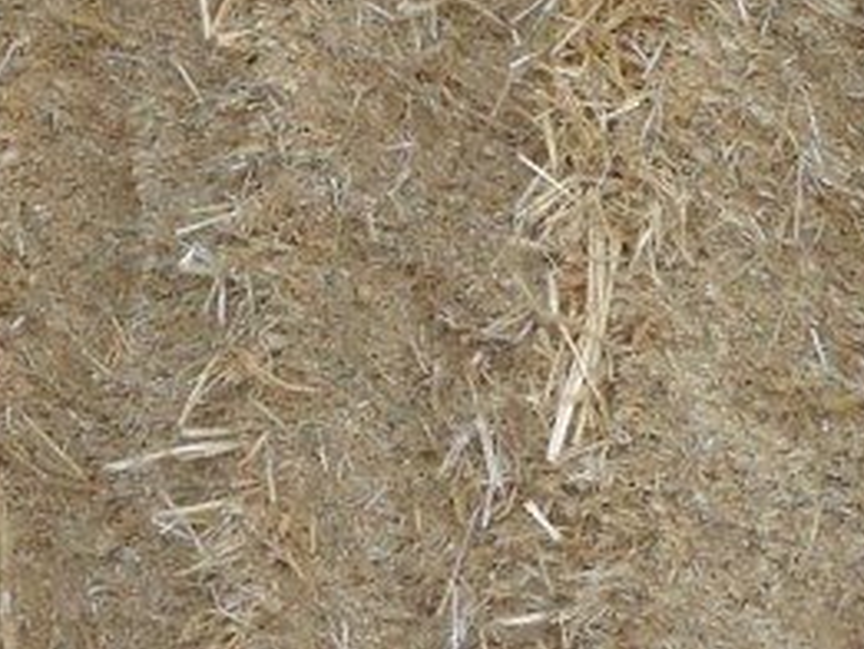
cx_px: 70
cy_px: -513
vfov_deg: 5.7
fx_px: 6368
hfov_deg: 7.7
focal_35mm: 255
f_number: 4
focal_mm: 10.84
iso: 91
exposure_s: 1/60
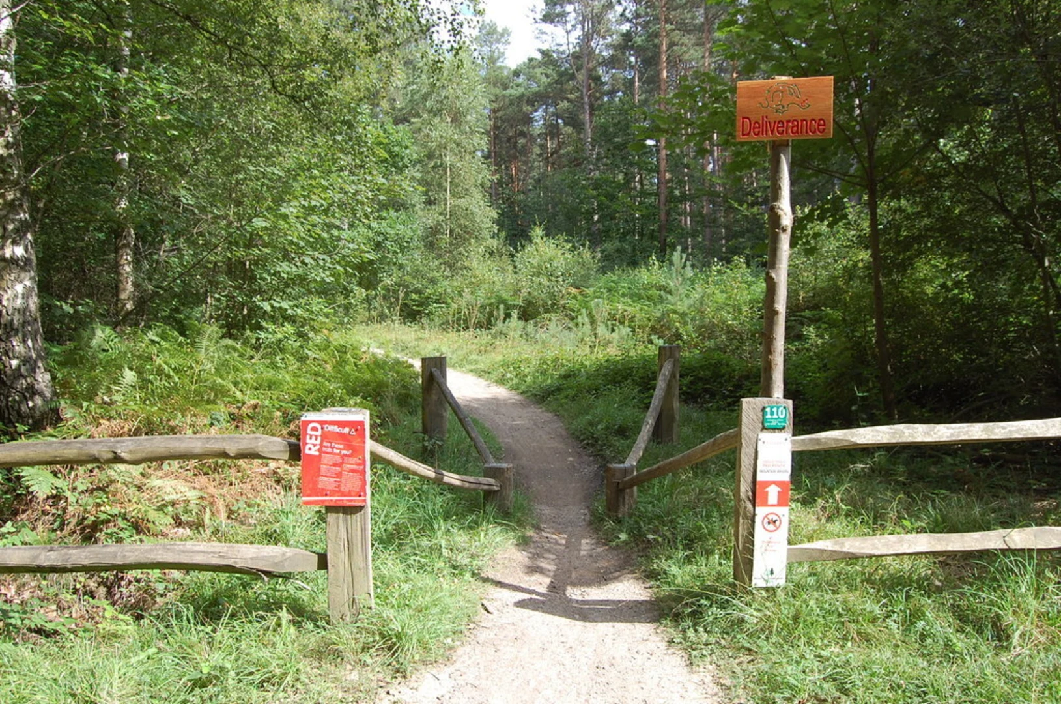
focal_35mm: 27
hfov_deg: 67.5
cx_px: 530
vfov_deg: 47.8
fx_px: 794
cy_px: 352
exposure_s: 1/200
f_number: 7.1
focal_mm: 18
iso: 200
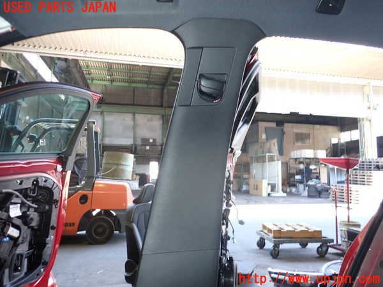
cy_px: 144
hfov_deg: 69.4
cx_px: 192
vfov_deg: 54.9
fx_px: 277
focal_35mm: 25
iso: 200
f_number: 2
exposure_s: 1/50
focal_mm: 4.5
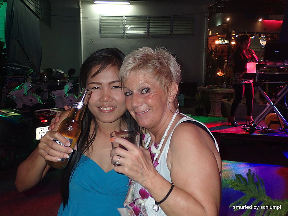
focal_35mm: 38
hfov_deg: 49.0
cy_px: 108
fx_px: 316
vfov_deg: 37.7
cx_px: 144
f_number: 2.7
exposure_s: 1/40
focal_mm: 6.86
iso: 400
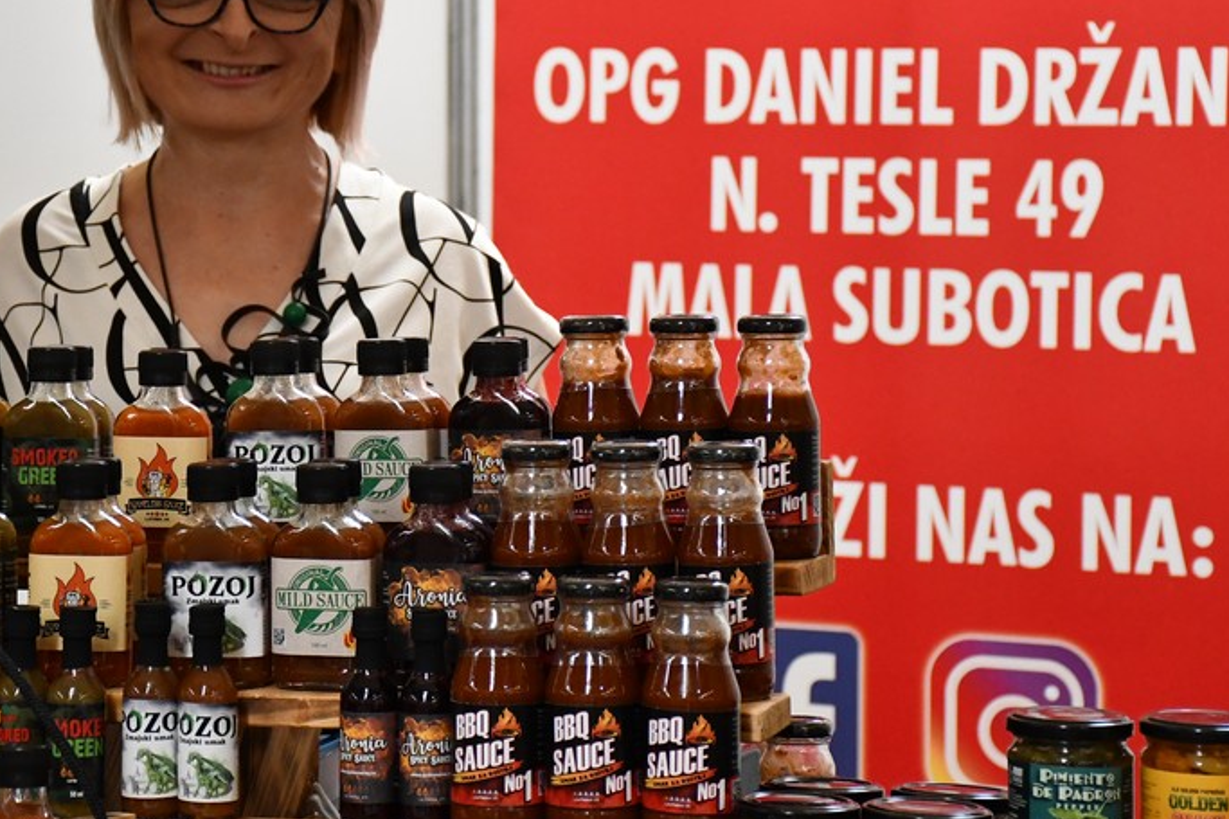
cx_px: 444
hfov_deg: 16.2
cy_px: 264
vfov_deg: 10.9
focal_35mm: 126
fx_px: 4300
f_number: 4.8
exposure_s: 1/250
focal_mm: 56
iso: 3200
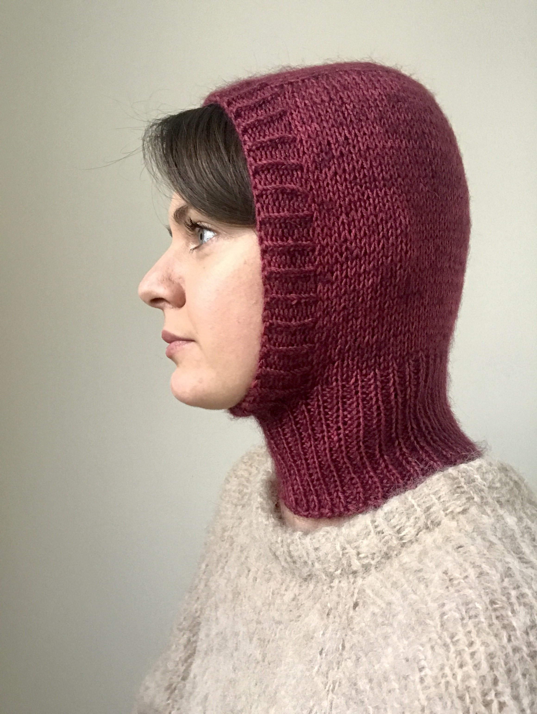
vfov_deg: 56.8
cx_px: 268
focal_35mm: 32
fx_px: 661
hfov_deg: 44.2
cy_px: 357
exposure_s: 1/33
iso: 200
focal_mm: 2.87
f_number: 2.2
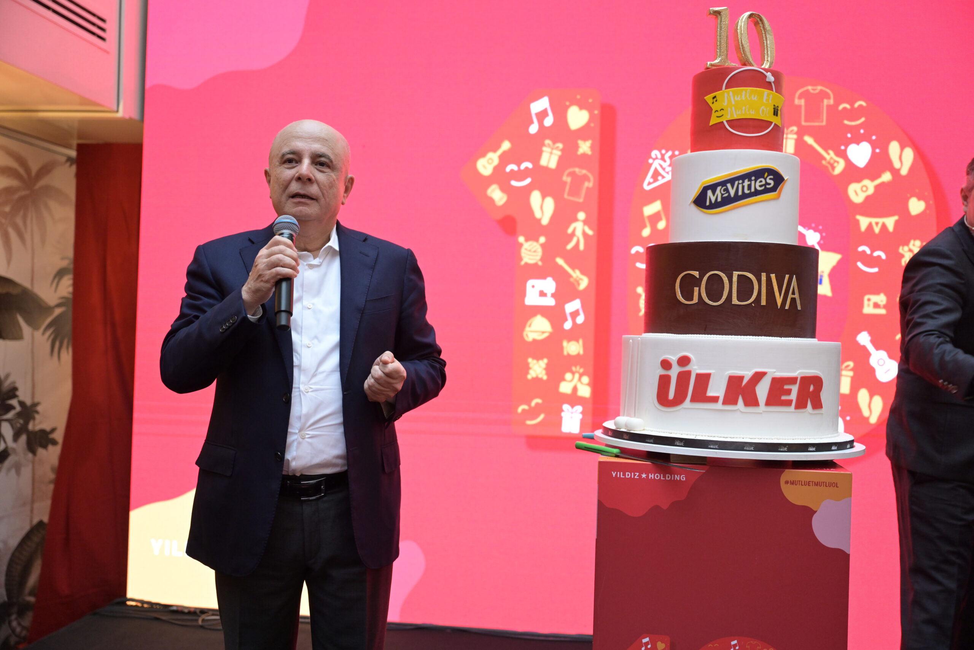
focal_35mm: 36
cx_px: 487
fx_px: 974
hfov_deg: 53.1
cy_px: 325
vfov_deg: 36.9
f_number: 2.8
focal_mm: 36
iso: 2000
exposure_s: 1/100
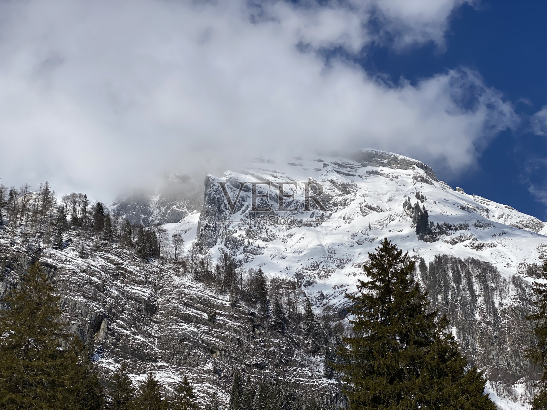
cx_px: 274
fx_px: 822
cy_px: 205
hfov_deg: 36.8
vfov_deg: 28.0
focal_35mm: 52
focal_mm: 6
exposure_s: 1/4785
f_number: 2
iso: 20
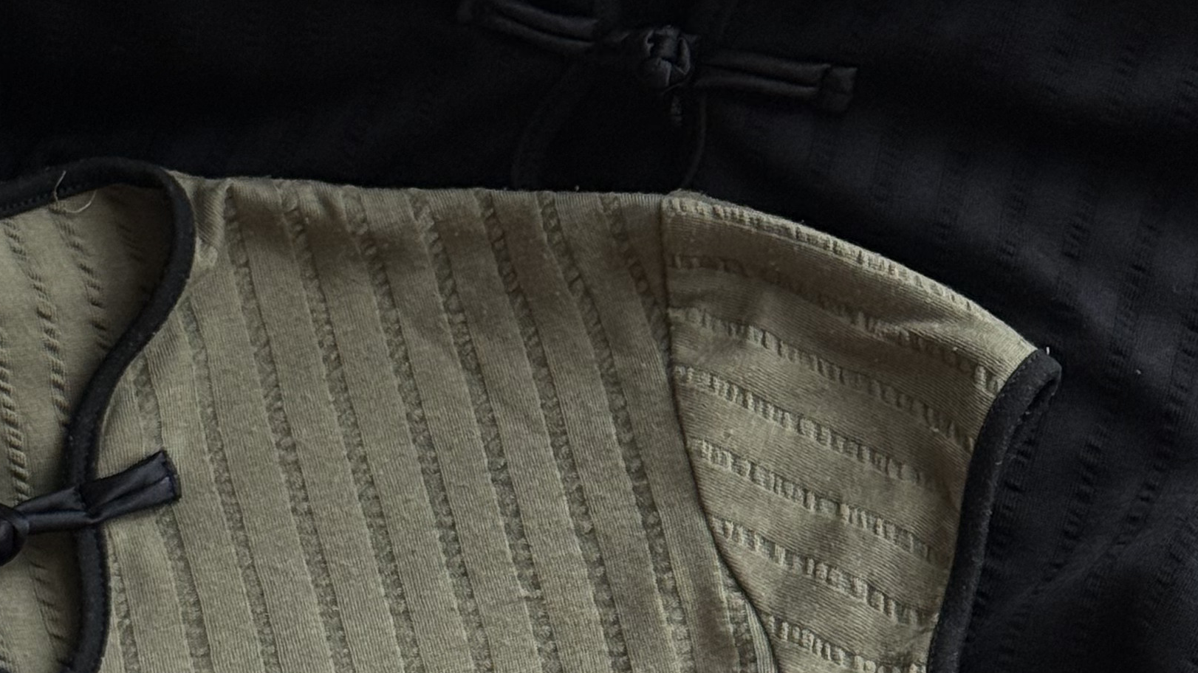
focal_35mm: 130
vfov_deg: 9.3
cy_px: 577
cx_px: 432
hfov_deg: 16.5
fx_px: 4129
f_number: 1.78
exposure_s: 1/121
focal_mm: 6.76
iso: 80
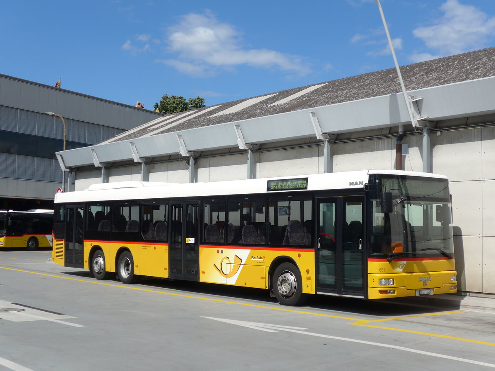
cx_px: 248
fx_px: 744
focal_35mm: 52
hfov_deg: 36.8
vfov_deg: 28.0
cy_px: 186
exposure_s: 1/1600
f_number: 3.3
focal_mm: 10.7
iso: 80
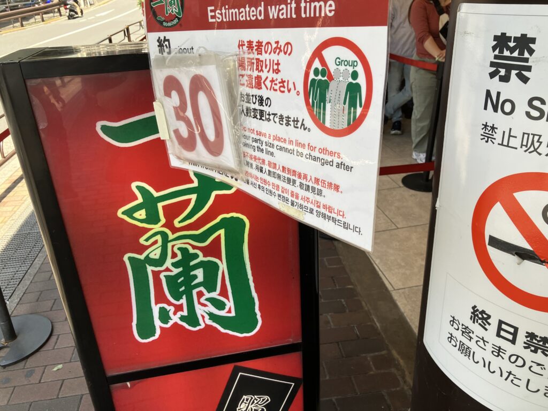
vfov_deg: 49.7
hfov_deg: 63.4
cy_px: 206
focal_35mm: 28
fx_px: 443
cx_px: 274
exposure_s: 1/261
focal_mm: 3.99
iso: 25
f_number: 1.8
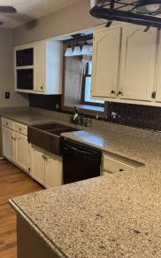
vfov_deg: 55.3
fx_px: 246
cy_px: 129
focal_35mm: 35
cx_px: 42
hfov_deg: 35.6
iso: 800
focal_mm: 6.76
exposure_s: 1/60
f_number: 1.78
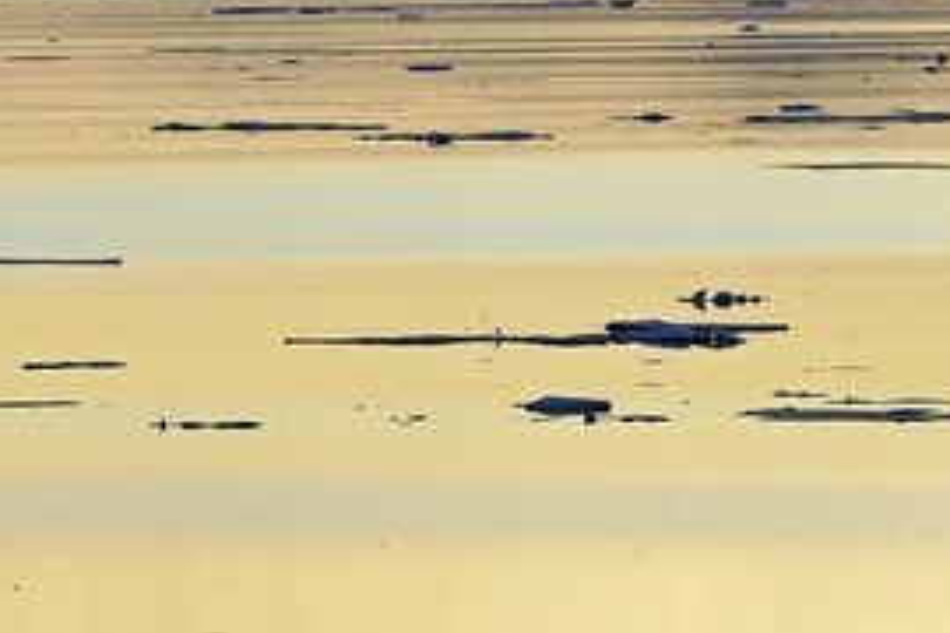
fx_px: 17178
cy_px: 450
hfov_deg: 3.1
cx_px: -1759
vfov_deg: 2.1
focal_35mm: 651
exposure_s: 1/320
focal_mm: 110
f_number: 13
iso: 200
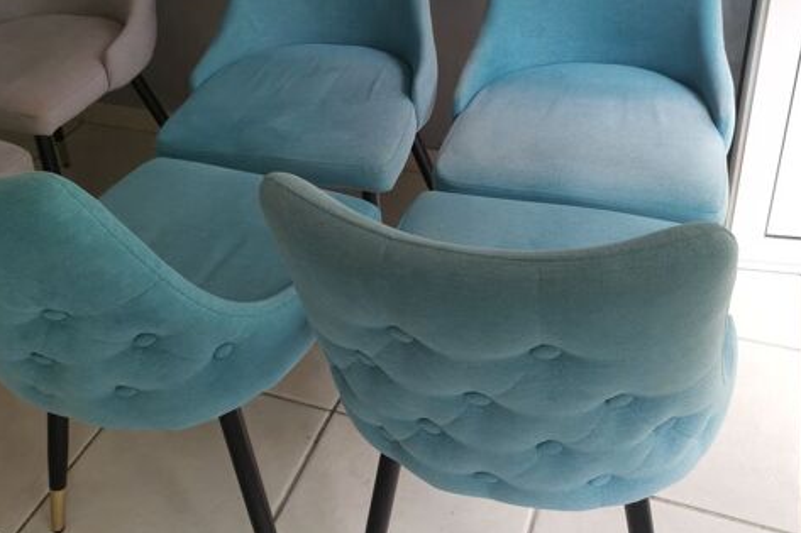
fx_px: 845
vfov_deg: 34.4
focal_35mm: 38
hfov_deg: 50.7
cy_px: 146
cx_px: 400
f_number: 1.8
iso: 64
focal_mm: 5.58
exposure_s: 1/100
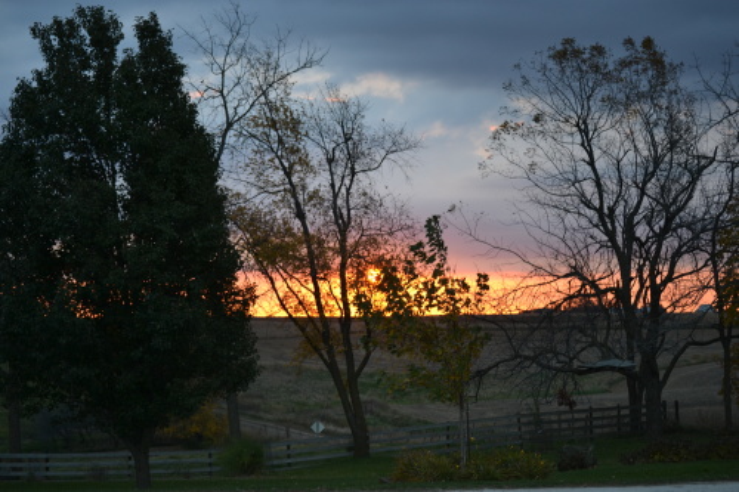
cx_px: 370
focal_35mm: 82
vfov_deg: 16.5
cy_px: 246
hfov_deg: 24.6
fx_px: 1693
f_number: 4
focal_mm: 55
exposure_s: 1/125
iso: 280
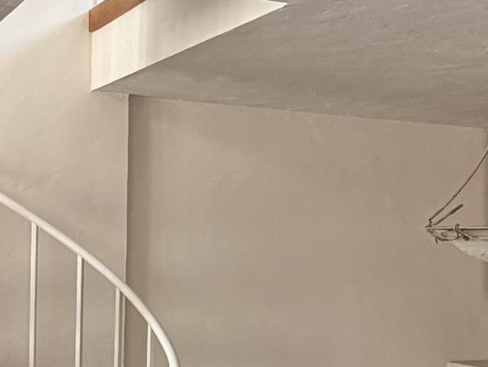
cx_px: 221
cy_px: 257
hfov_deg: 27.0
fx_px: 1015
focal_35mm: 72
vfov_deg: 20.3
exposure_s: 1/121
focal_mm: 2.22
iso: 160
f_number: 2.2
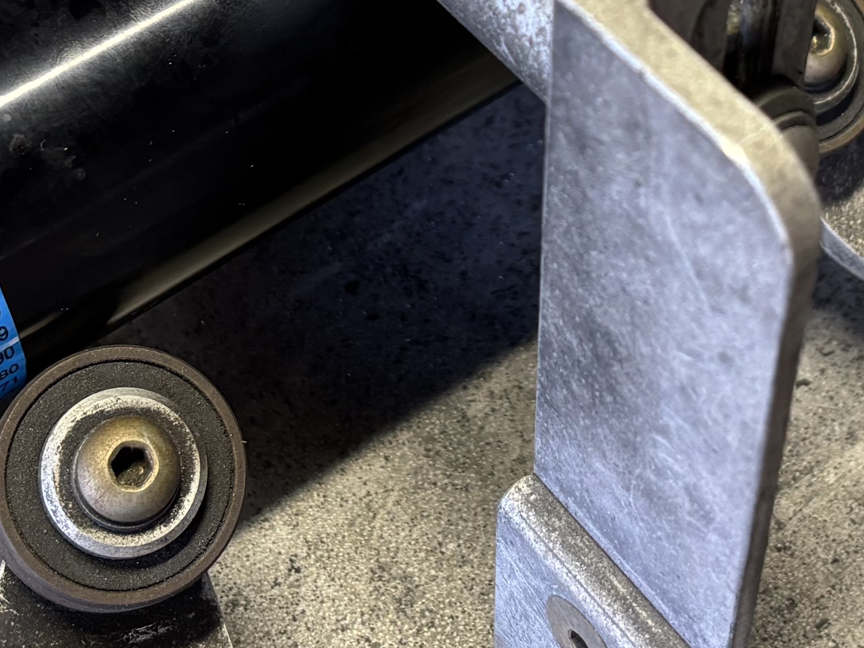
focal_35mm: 90
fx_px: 2247
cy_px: -17
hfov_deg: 21.8
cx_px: 471
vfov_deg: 16.1
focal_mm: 5.96
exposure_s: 1/61
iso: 125
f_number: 1.6
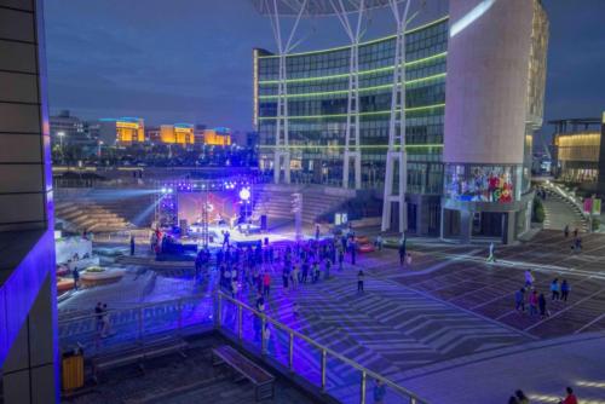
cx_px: 302
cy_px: 202
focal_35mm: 30
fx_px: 504
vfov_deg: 43.7
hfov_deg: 61.9
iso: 1600
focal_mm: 30
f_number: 6.3
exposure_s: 1/10
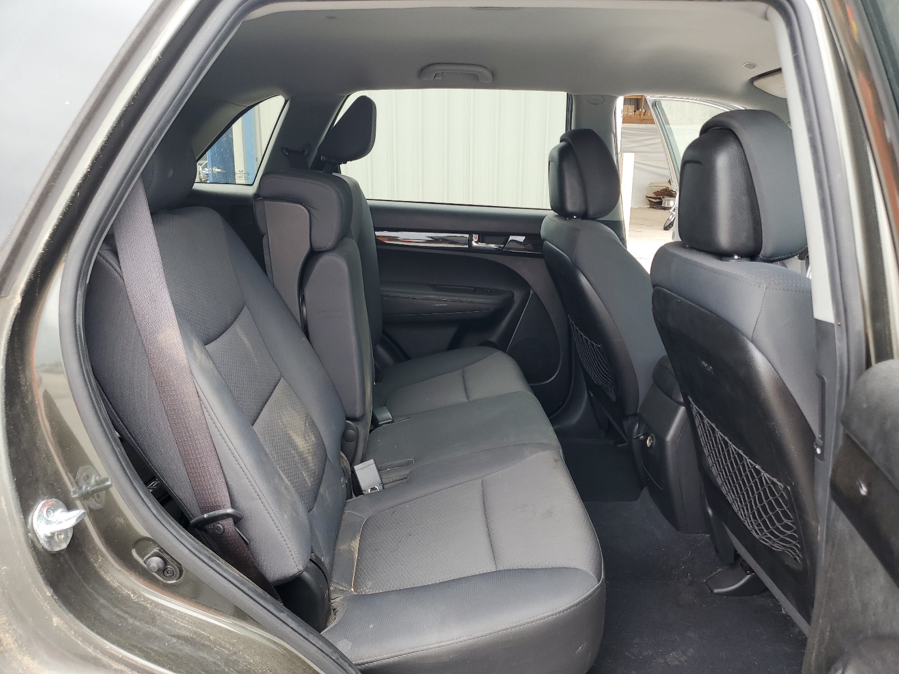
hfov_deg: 67.3
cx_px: 450
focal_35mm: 26
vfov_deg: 53.1
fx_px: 675
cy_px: 337
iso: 50
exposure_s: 1/217
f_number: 1.5
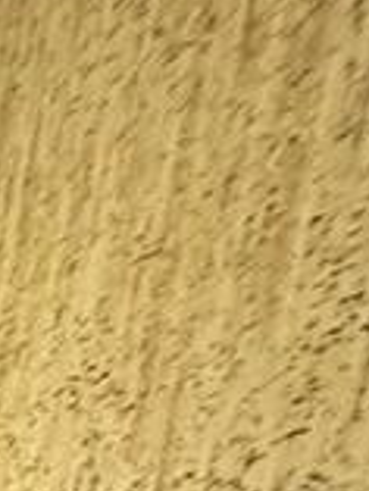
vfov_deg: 16.0
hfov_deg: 8.9
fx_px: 1519
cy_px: 838
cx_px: -957
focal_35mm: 107
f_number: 2.2
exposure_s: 1/60
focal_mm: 2.22
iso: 1250
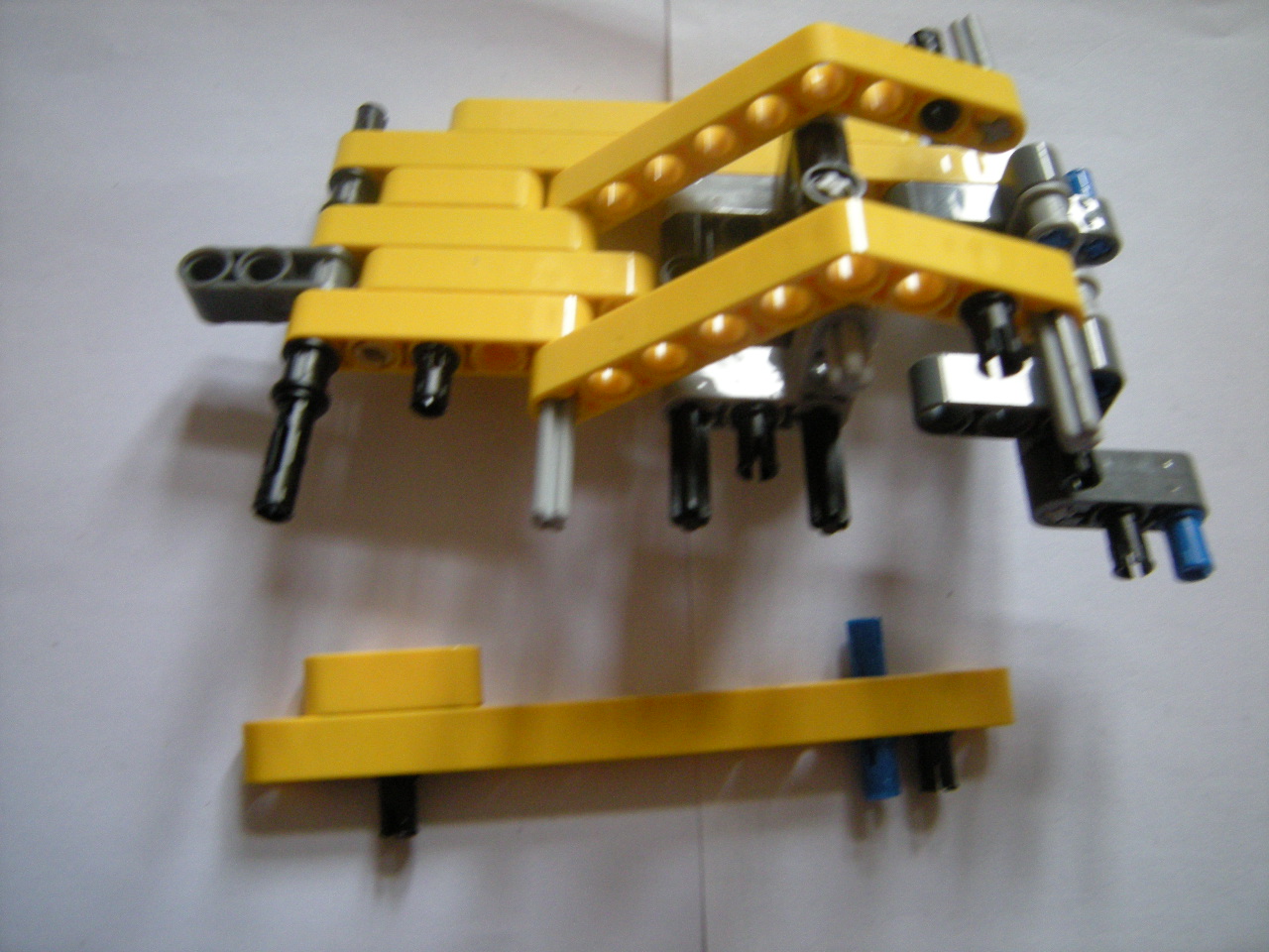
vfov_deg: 49.7
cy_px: 476
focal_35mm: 28
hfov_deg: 63.4
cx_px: 634
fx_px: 1026
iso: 306
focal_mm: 4.7
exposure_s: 1/46
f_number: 2.8
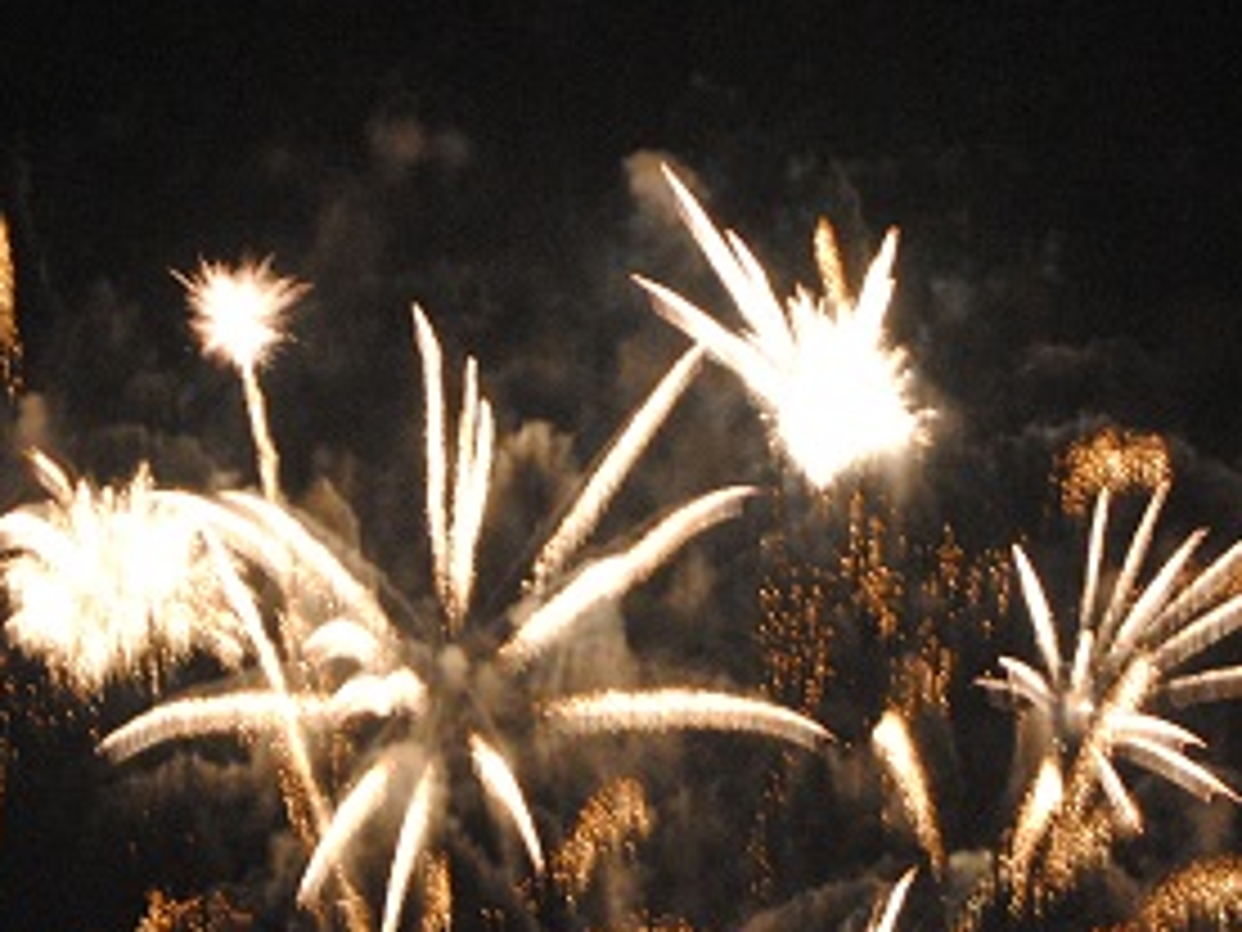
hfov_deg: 8.6
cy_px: 529
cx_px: 684
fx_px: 8266
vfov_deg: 6.4
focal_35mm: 230
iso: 800
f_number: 5.6
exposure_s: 1/5
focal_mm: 55
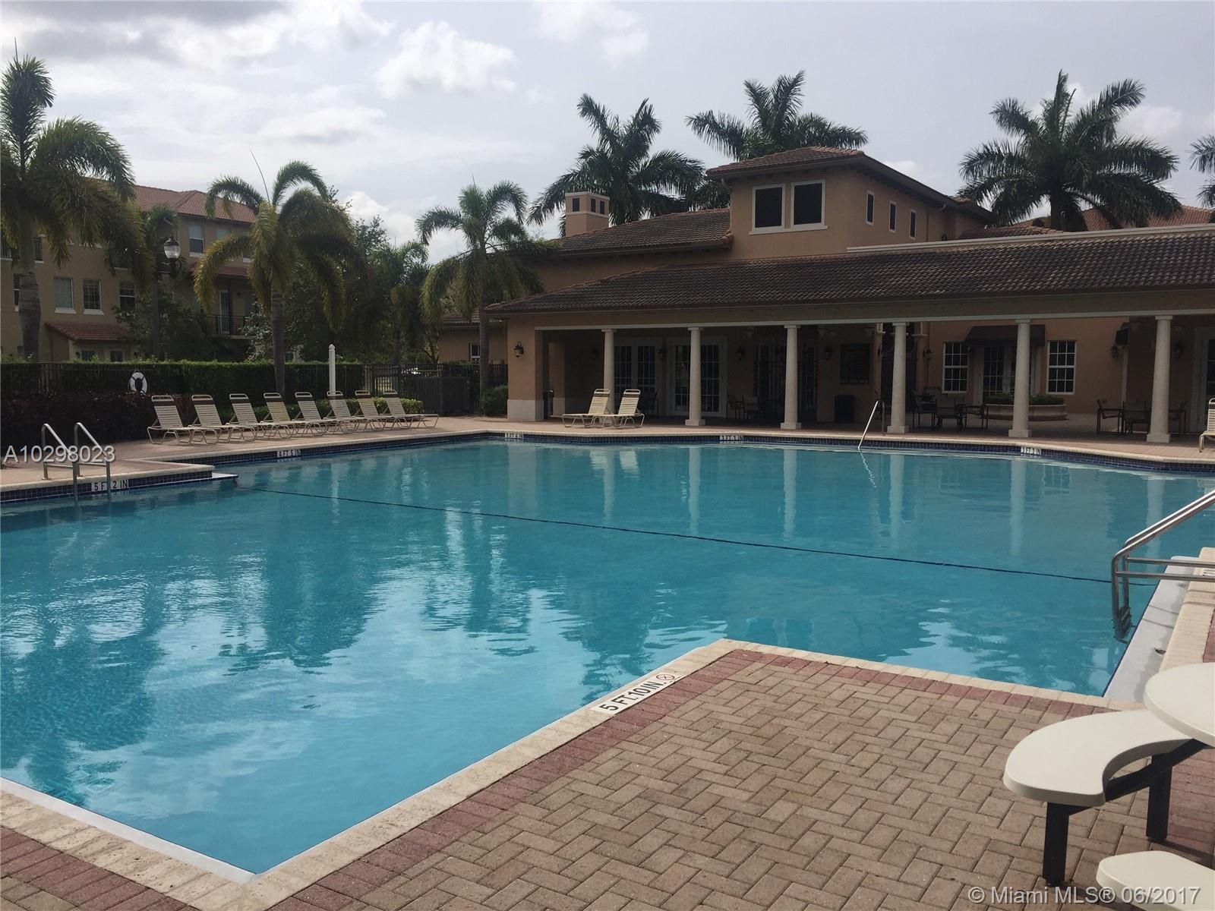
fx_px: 1018
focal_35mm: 29
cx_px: 608
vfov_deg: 48.2
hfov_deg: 61.7
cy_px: 456
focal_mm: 4.15
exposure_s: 1/4405
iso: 32
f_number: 2.2
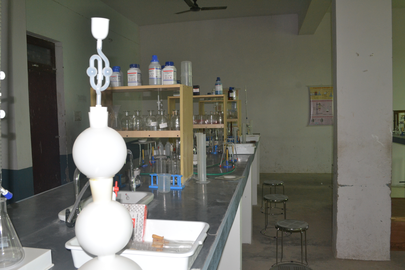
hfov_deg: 57.2
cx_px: 202
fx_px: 371
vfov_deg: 40.0
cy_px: 135
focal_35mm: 33
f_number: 8
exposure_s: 1/60
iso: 720
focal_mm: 22
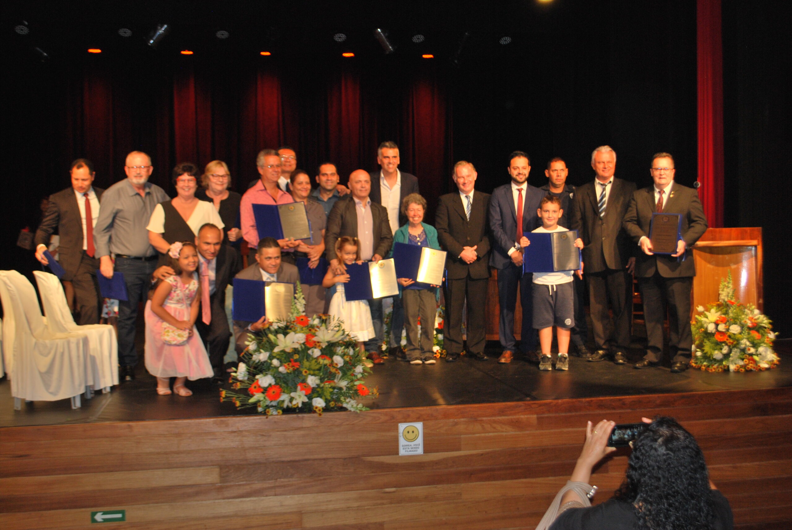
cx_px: 396
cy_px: 265
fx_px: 859
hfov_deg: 49.5
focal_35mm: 39
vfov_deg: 34.3
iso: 200
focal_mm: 26
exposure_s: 1/60
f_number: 4.5
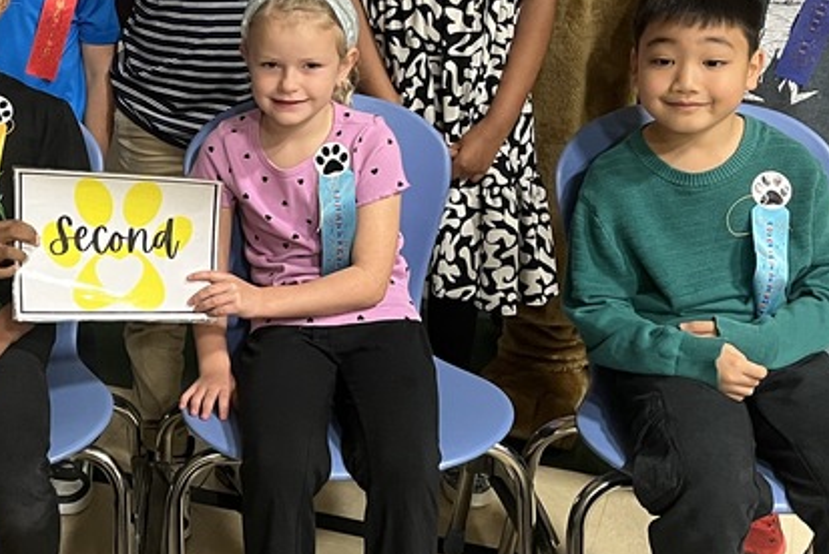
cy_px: 151
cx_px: 167
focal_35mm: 67
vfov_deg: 20.2
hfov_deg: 29.4
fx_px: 1544
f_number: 1.6
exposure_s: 1/40
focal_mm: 5.1
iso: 400
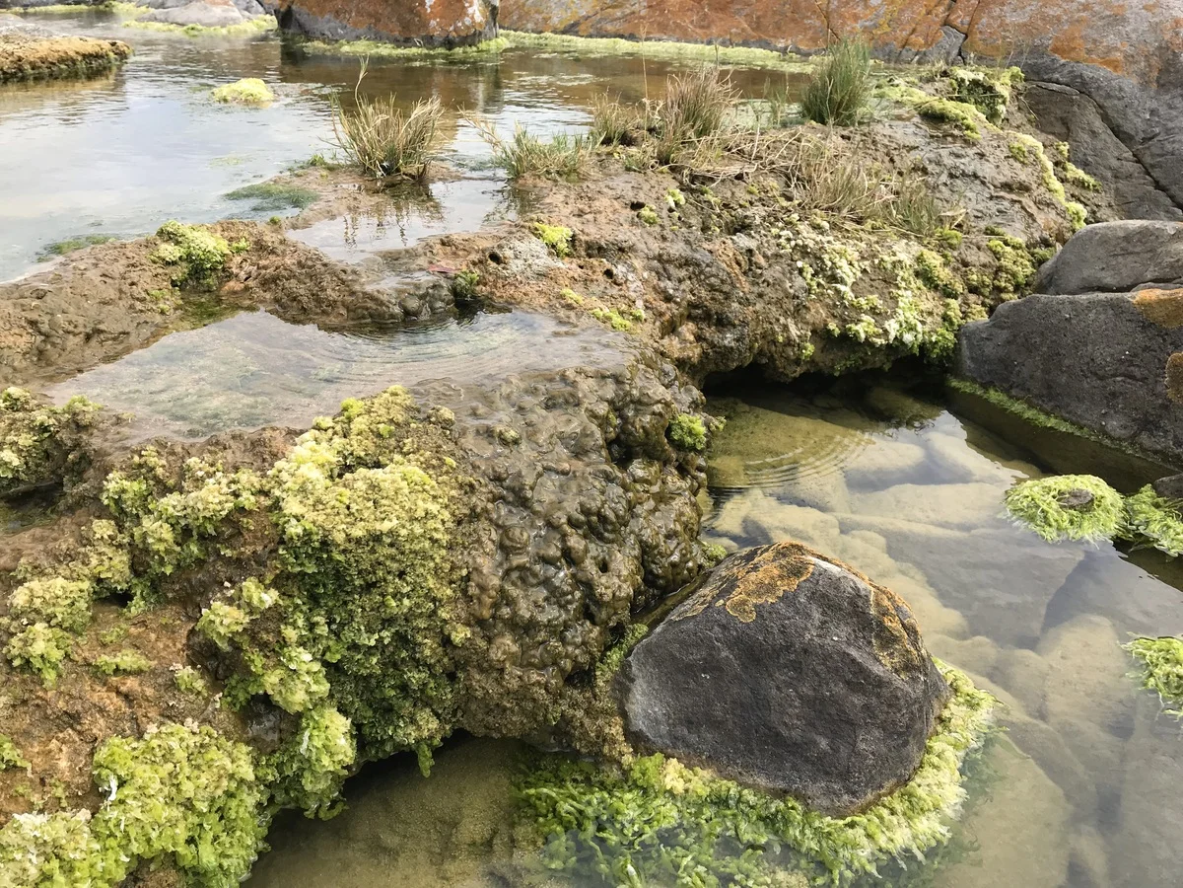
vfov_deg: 49.7
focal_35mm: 28
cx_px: 592
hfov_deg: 63.4
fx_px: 957
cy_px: 444
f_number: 1.8
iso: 20
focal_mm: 3.99
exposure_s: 1/1212
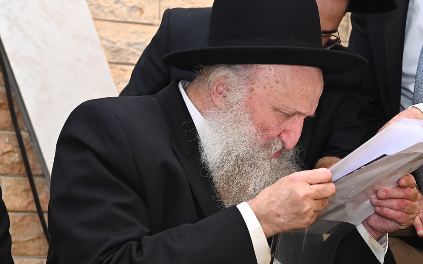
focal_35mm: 104
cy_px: 129
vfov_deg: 12.6
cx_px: 271
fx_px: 1199
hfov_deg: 20.0
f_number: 7.1
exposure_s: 1/160
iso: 1250
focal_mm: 70
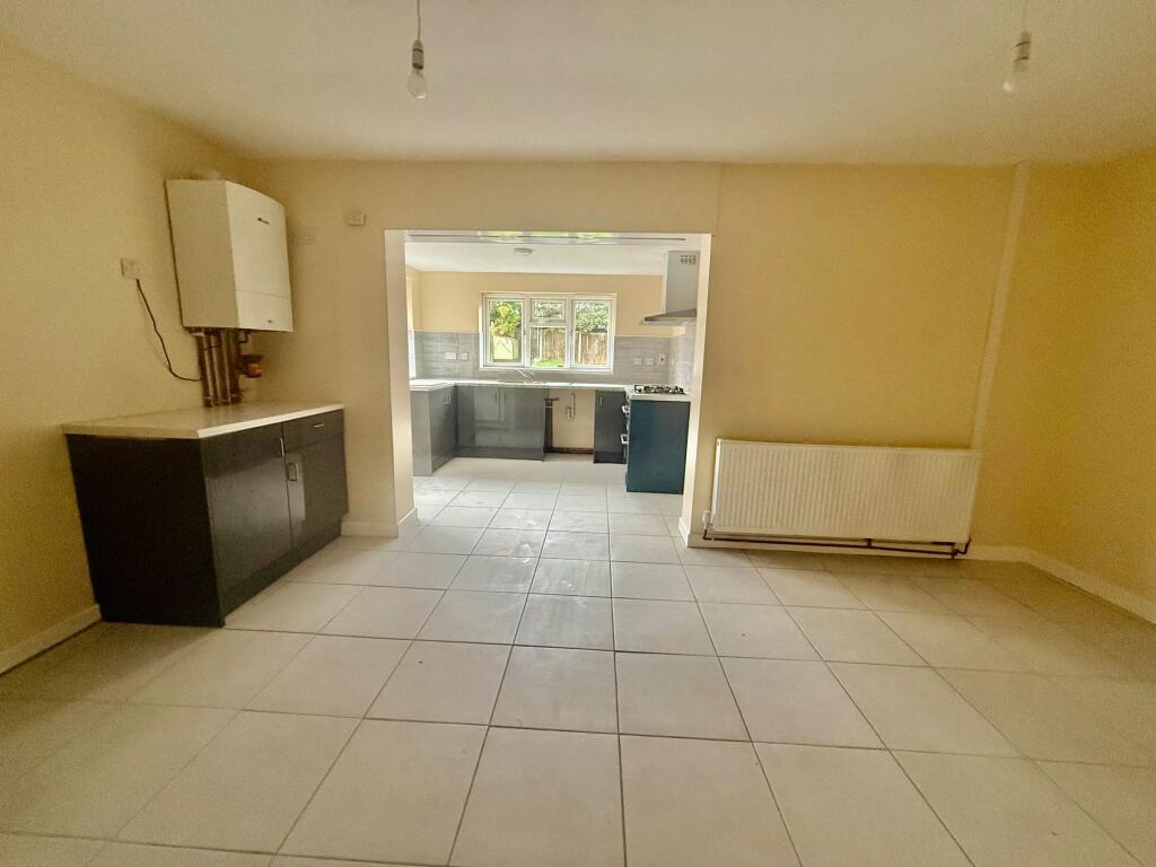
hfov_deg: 102.1
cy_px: 434
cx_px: 578
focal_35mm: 14
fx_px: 468
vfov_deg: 85.7
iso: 320
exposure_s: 1/77
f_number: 2.2
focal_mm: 2.22
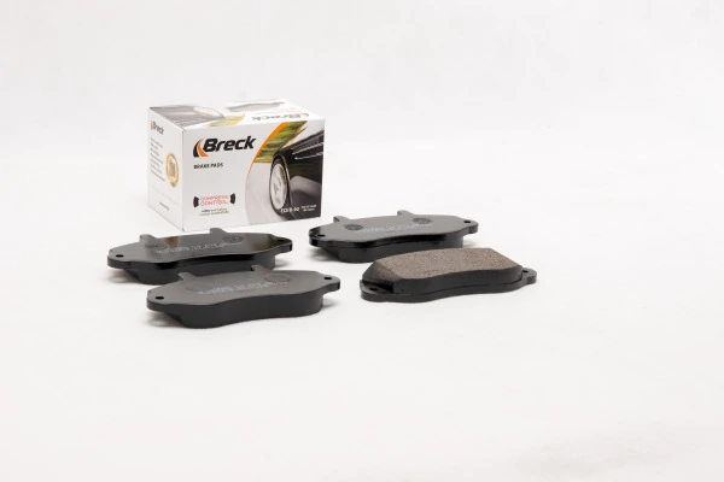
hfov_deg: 22.6
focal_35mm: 90
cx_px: 362
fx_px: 1810
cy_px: 241
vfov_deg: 15.2
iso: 100
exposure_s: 1/125
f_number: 13
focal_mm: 60
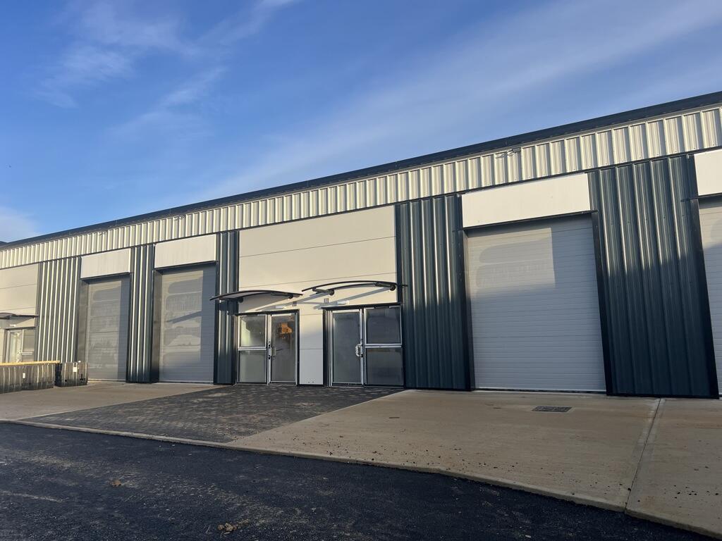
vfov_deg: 53.1
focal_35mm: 26
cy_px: 270
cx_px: 361
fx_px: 542
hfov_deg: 67.3
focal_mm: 5.7
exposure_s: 1/2208
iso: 50
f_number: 1.5
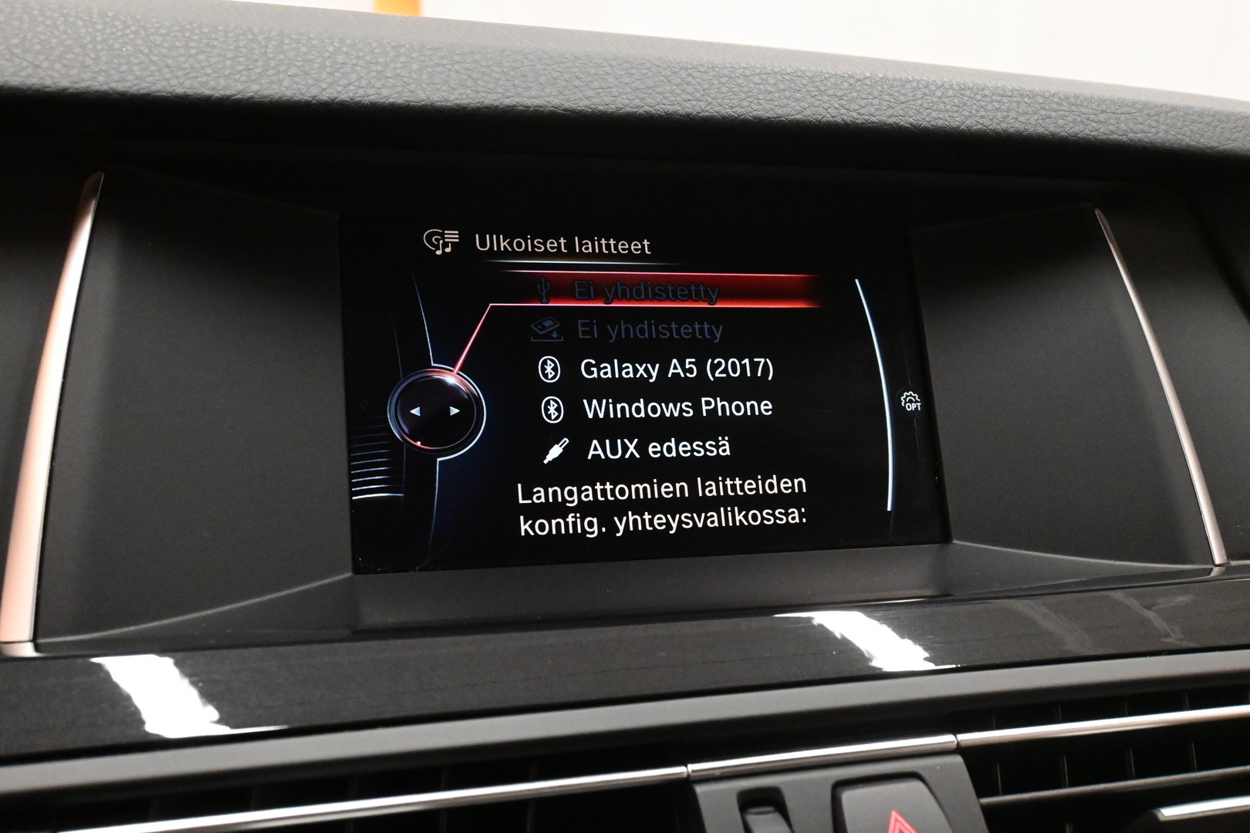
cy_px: 416
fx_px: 1302
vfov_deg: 35.5
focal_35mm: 38
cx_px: 625
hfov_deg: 51.3
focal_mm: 25
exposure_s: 1/60
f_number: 9
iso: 8000
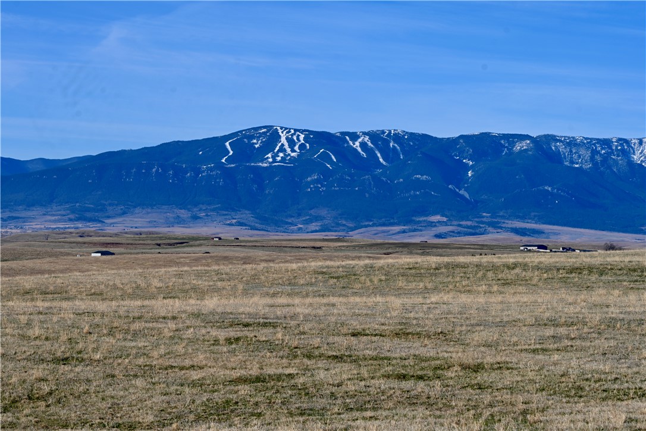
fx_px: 2153
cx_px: 323
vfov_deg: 11.4
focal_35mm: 120
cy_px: 216
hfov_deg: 17.1
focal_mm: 120
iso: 100
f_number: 8
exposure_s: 1/500
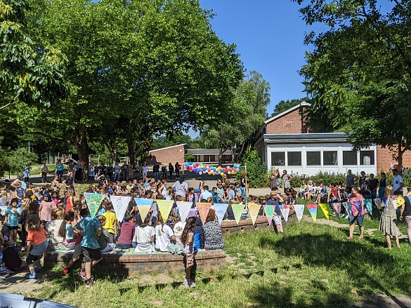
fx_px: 321
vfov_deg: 51.4
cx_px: 206
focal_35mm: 27
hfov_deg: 65.3
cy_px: 154
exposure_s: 1/4695
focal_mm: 4.44
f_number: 1.8
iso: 53
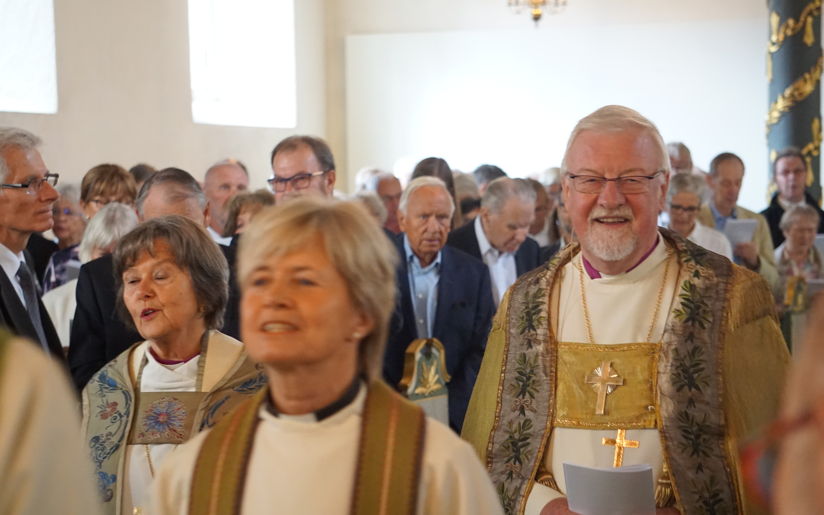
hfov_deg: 17.0
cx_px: 395
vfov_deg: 10.7
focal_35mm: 123
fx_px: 2752
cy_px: 282
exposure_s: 1/60
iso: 3200
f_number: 5
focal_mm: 73
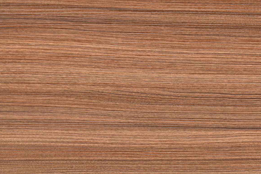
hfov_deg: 11.2
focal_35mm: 183
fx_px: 1328
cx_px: 184
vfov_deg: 7.5
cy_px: 144
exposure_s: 1/125
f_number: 5.6
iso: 1000
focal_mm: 55
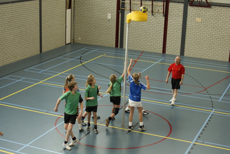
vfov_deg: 31.9
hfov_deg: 46.4
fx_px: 268
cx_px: 115
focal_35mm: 42
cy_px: 77
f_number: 2.8
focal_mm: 28
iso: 400
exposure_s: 1/200
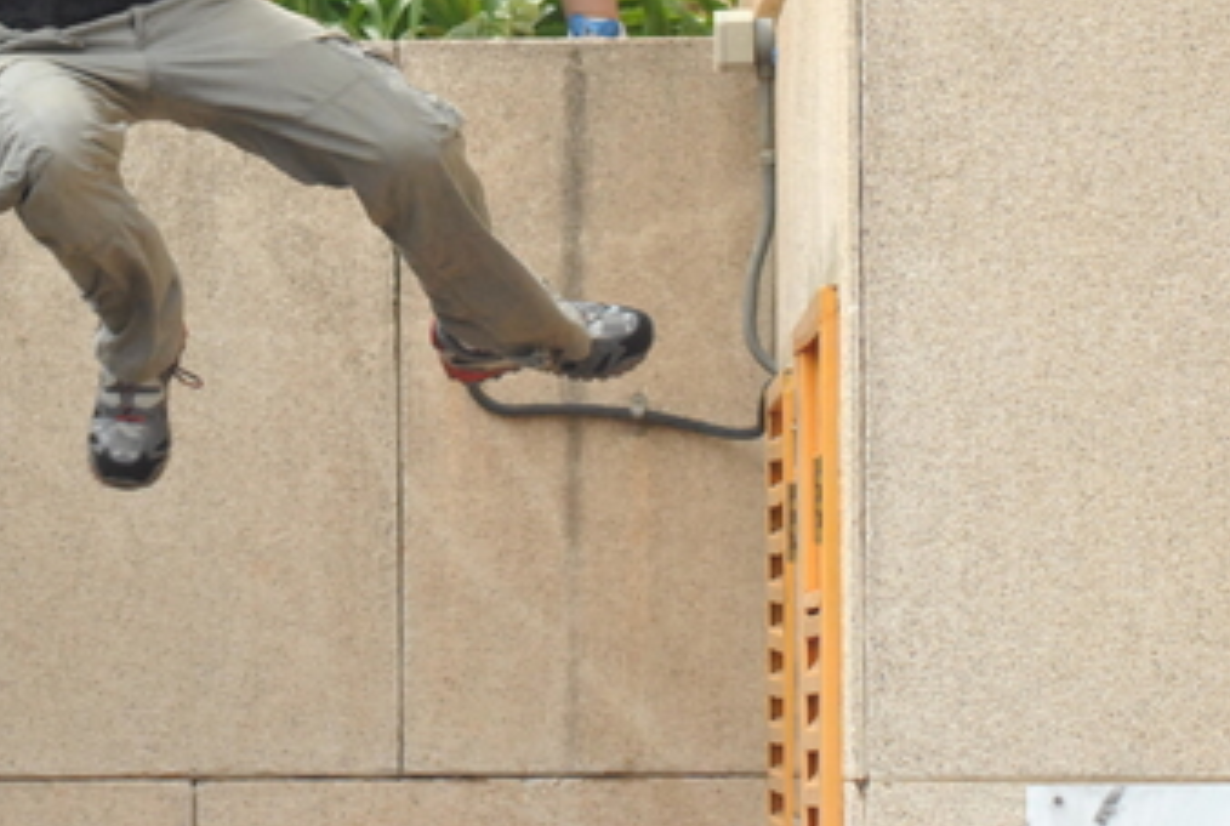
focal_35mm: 291
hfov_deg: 7.1
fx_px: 9964
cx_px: 247
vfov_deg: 4.7
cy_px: -86
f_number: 7.1
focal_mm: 82
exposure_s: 1/800
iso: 800
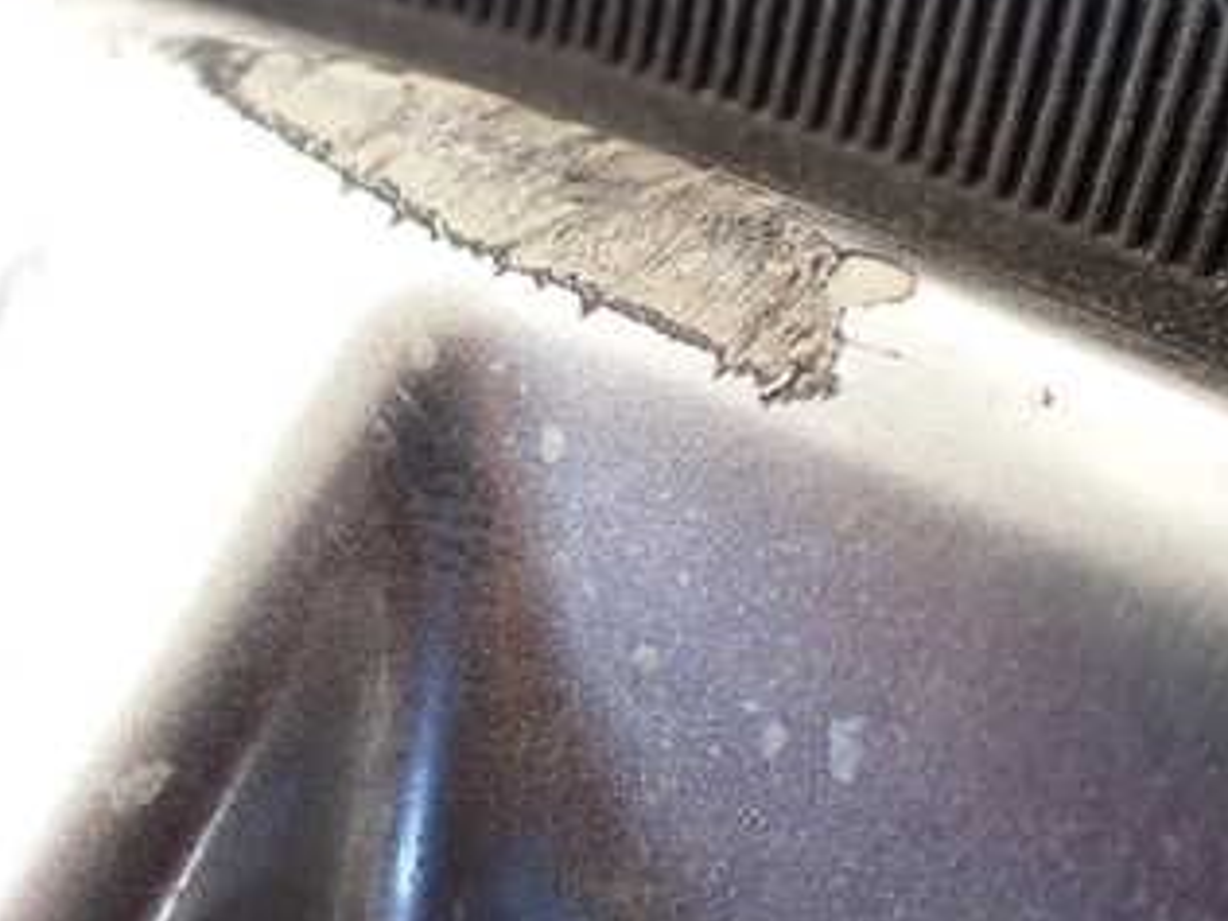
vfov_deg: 25.5
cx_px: 505
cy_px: 280
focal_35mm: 57
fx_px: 2022
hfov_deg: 33.7
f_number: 2.3
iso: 125
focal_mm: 5.4
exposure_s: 1/125
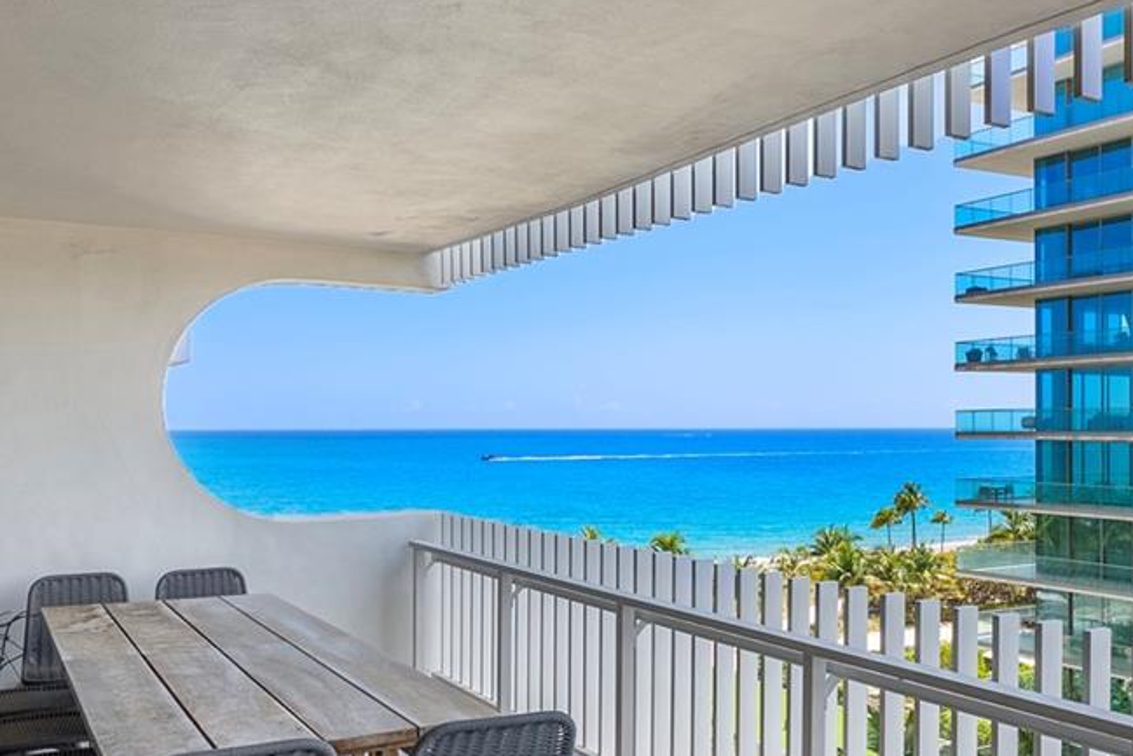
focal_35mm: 37
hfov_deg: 50.3
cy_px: 423
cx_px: 810
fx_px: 1165
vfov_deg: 35.9
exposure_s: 1/500
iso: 400
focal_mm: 15
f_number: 8
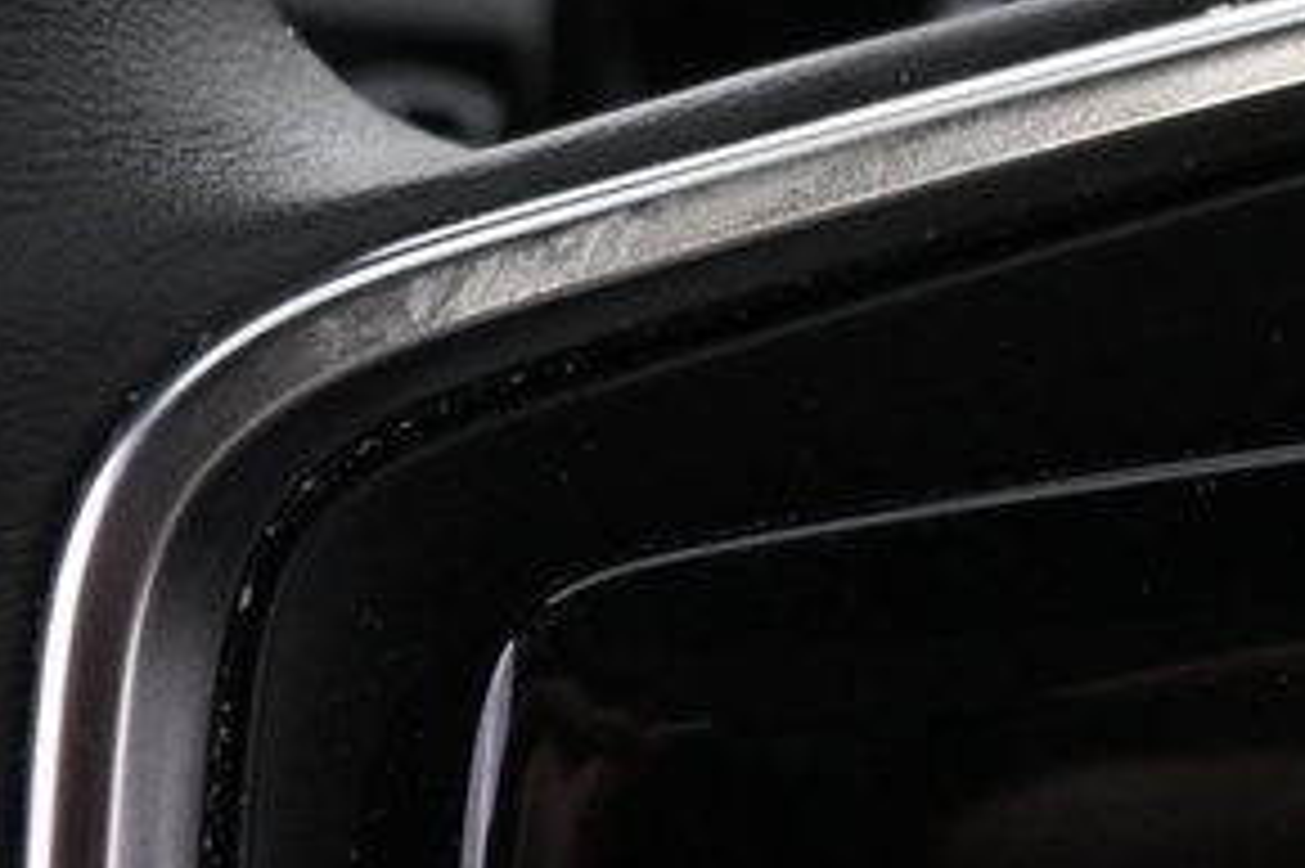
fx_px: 4855
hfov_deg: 15.0
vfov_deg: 10.0
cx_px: 1404
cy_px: 1115
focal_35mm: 134
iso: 1600
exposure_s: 1/50
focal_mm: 16
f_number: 3.5
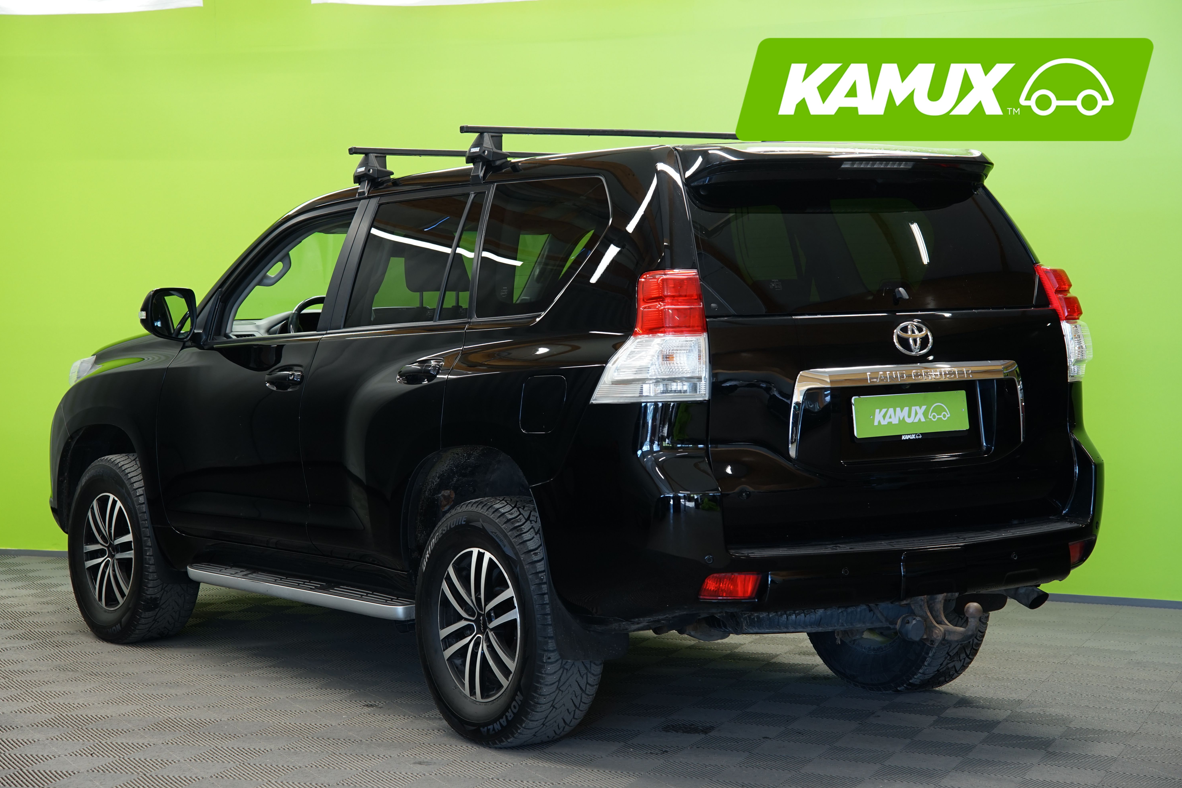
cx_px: 585
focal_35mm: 72
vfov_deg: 18.9
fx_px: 2364
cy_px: 399
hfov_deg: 28.1
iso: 500
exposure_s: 1/15
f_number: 5.6
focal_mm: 71
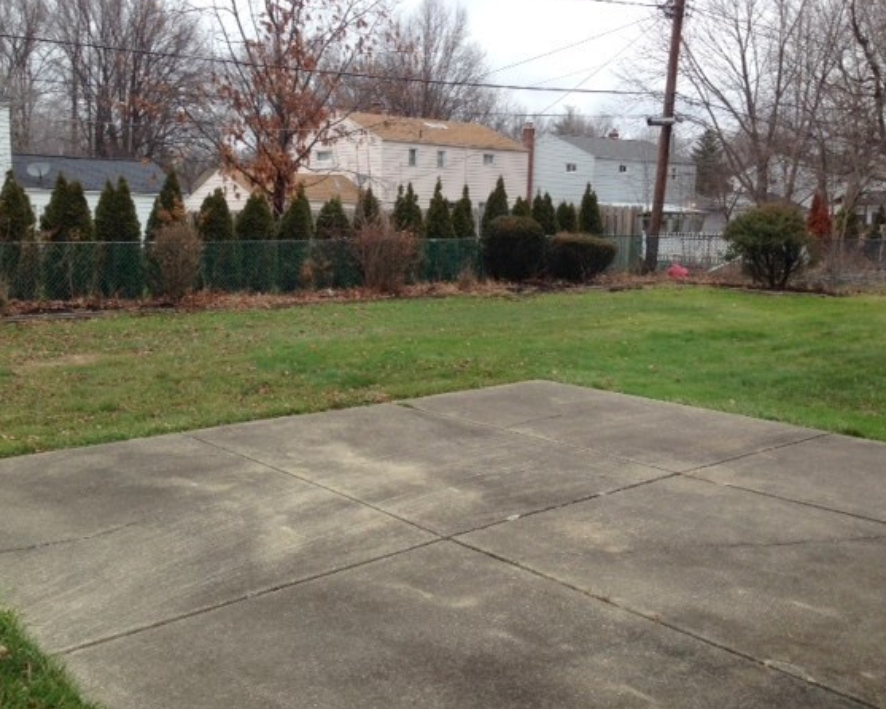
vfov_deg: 40.2
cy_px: 358
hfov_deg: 49.0
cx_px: 396
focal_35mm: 37
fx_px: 971
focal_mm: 4.12
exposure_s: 1/139
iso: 50
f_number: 2.4
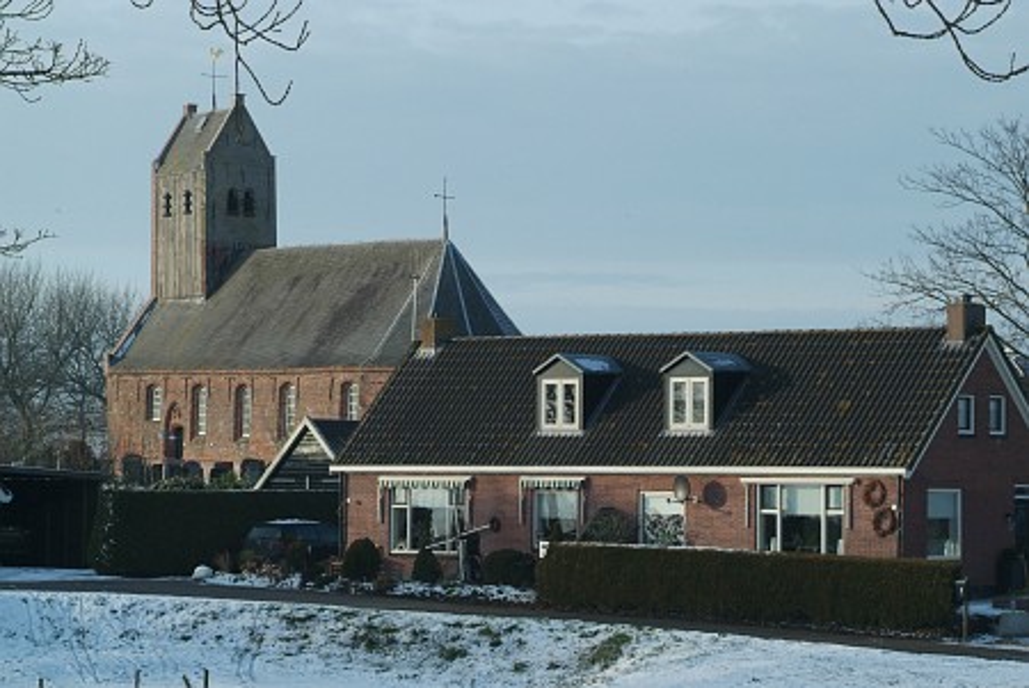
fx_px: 3862
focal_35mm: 135
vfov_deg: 10.2
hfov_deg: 15.2
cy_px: 344
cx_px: 514
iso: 400
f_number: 13
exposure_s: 1/250
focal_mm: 90
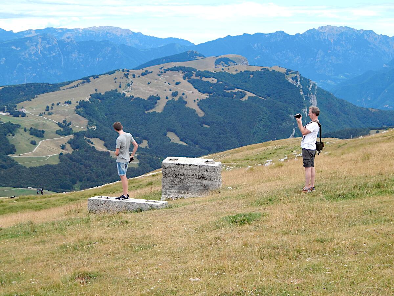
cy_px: 148
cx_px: 197
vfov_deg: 26.6
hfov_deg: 34.9
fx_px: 626
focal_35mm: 55
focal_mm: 9.7
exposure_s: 1/500
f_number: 3.8
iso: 125
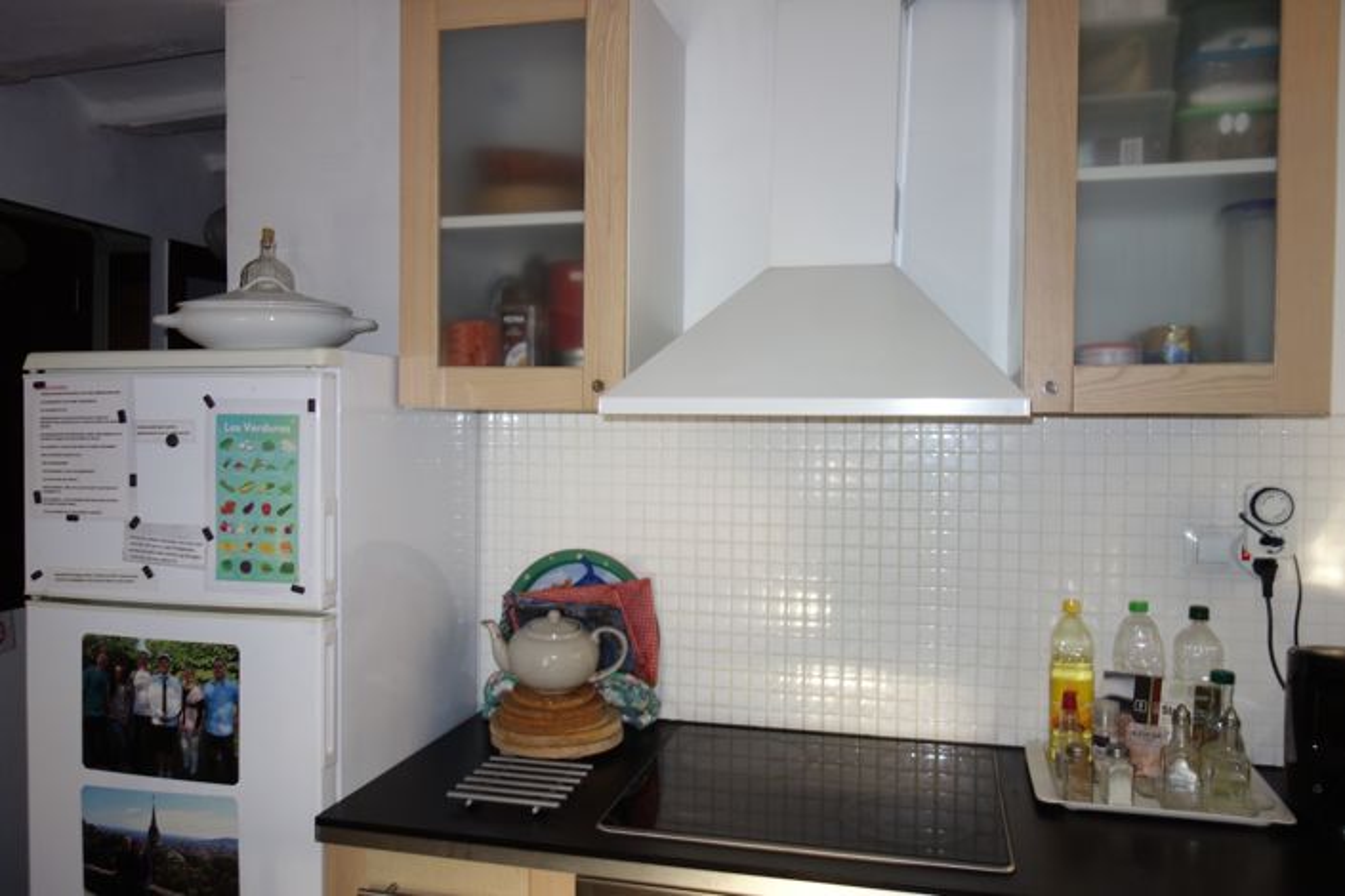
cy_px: 448
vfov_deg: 46.4
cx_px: 672
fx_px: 1046
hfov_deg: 65.5
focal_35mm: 28
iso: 125
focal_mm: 10.4
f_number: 1.8
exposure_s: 1/30
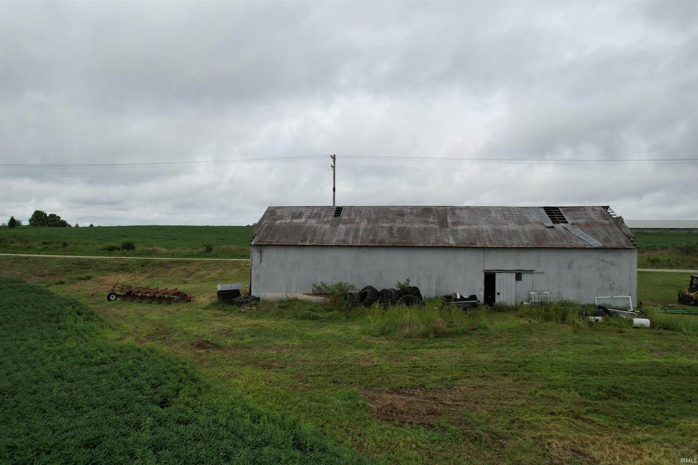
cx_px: 349
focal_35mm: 22
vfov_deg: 57.2
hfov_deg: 78.6
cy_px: 232
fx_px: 426
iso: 100
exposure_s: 1/2000
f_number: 2.8
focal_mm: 8.38
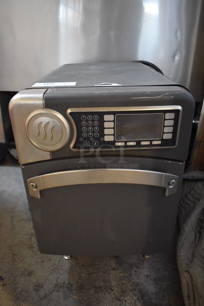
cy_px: 153
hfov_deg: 48.0
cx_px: 102
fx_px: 229
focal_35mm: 27
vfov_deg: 67.3
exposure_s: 1/125
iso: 4500
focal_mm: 18
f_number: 3.5
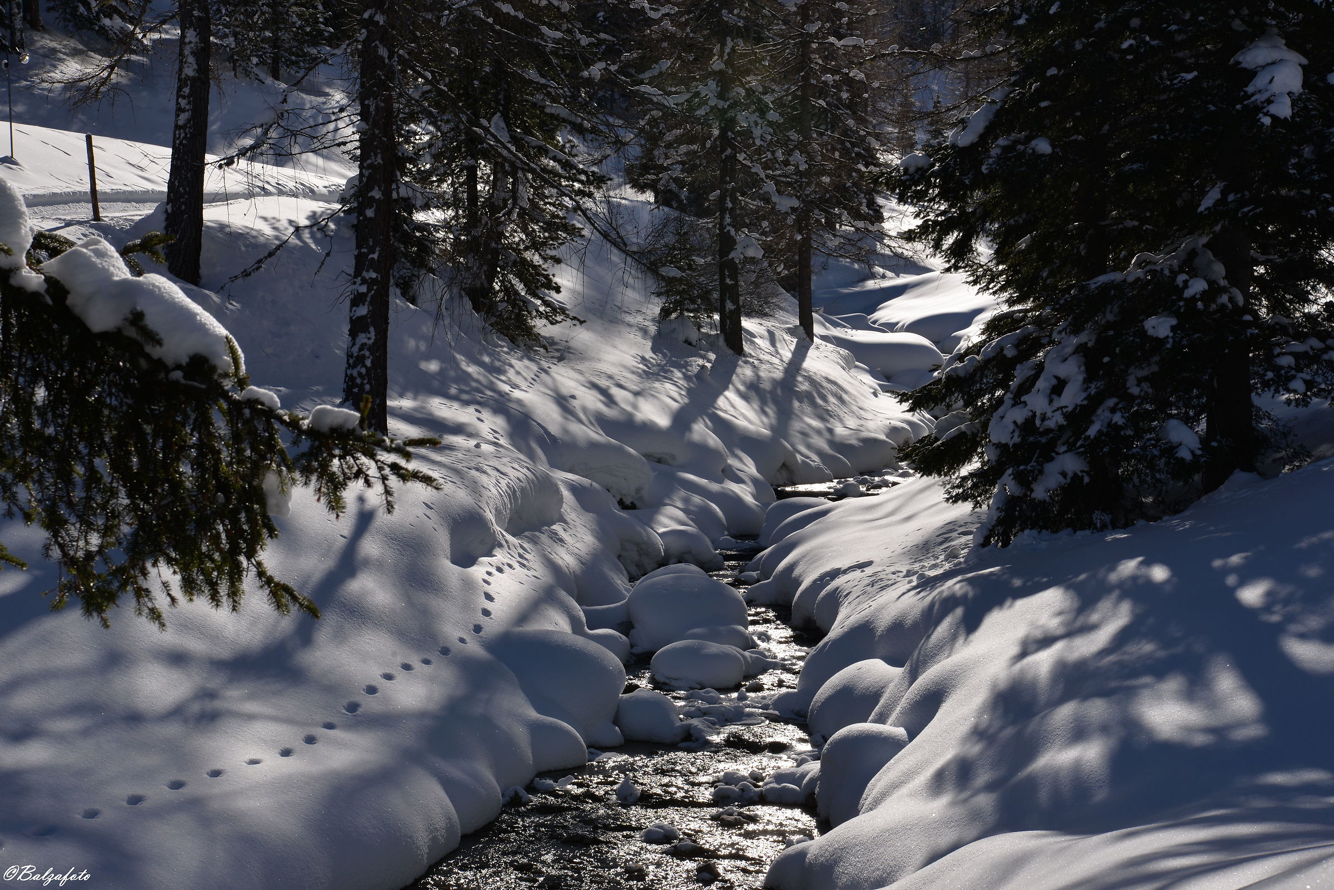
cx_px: 667
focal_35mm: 65
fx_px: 2409
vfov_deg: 20.9
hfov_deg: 30.9
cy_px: 445
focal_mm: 65
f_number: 16
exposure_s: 1/320
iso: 100
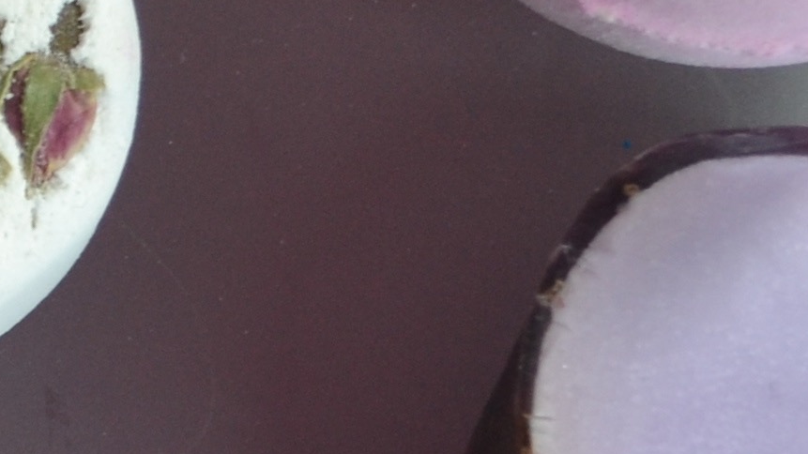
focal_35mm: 185
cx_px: -721
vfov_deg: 6.6
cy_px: 98
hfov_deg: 10.8
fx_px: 3963
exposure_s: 1/100
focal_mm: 22
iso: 400
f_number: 5
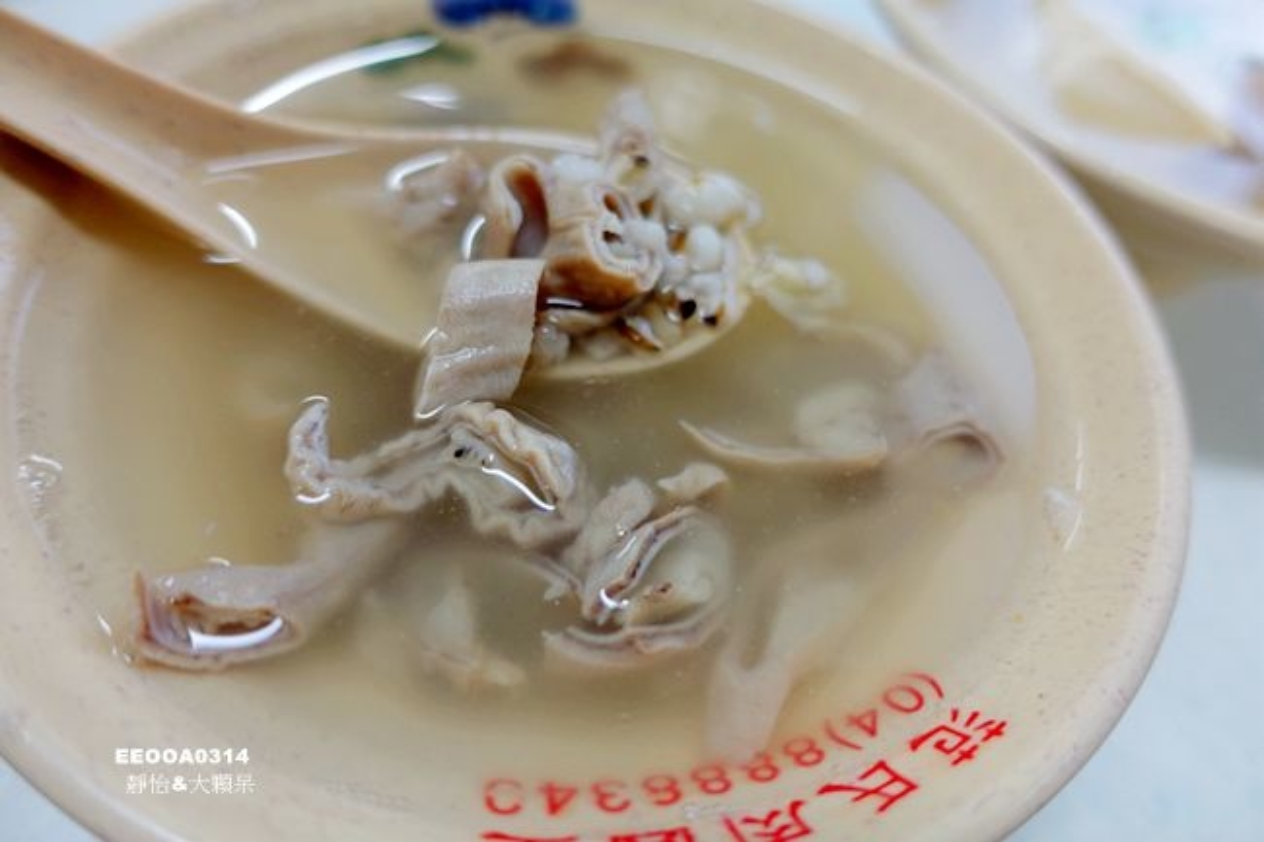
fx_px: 842
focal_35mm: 24
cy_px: 421
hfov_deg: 73.8
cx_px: 632
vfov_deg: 53.1
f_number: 1.8
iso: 160
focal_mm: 8.8
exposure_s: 1/30
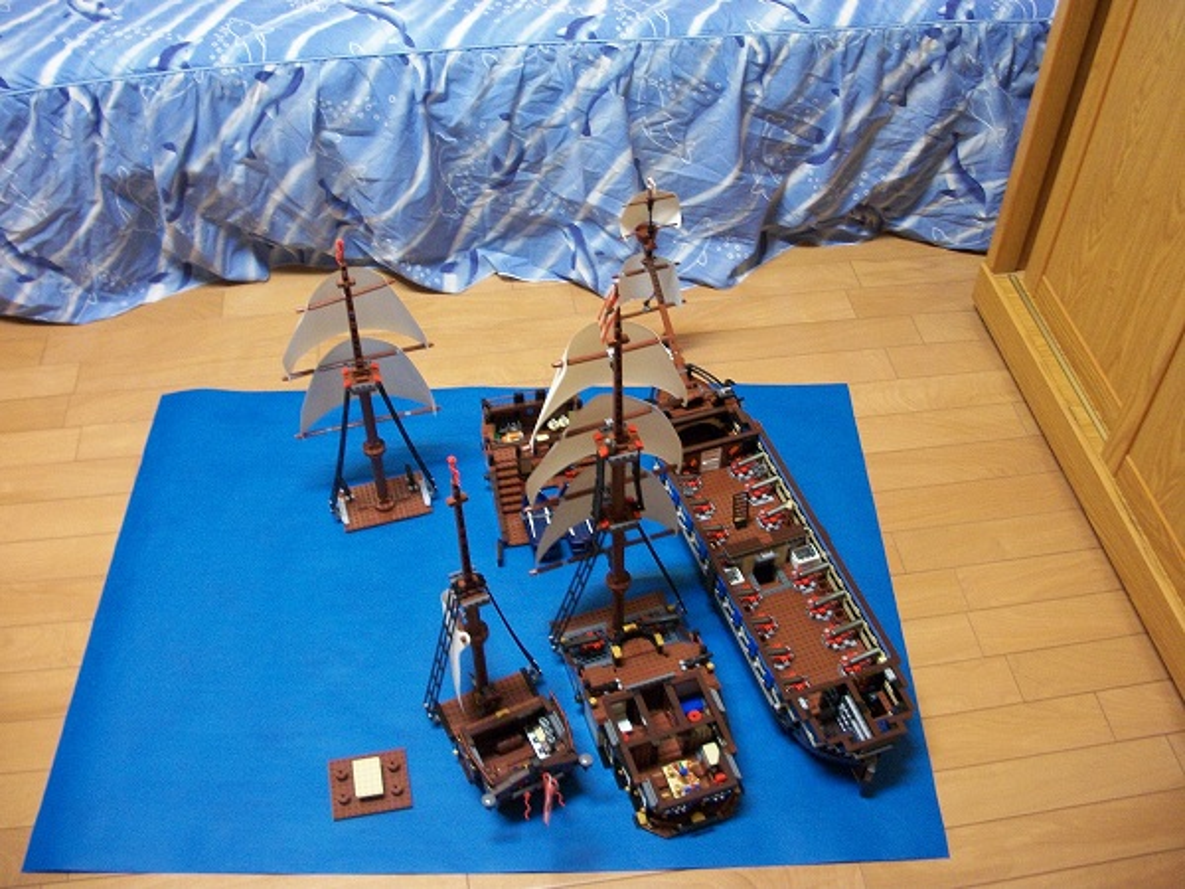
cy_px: 444
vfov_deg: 40.7
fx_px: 1198
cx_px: 592
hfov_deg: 52.6
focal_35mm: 35
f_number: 3.1
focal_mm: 6.3
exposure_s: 1/8
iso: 237
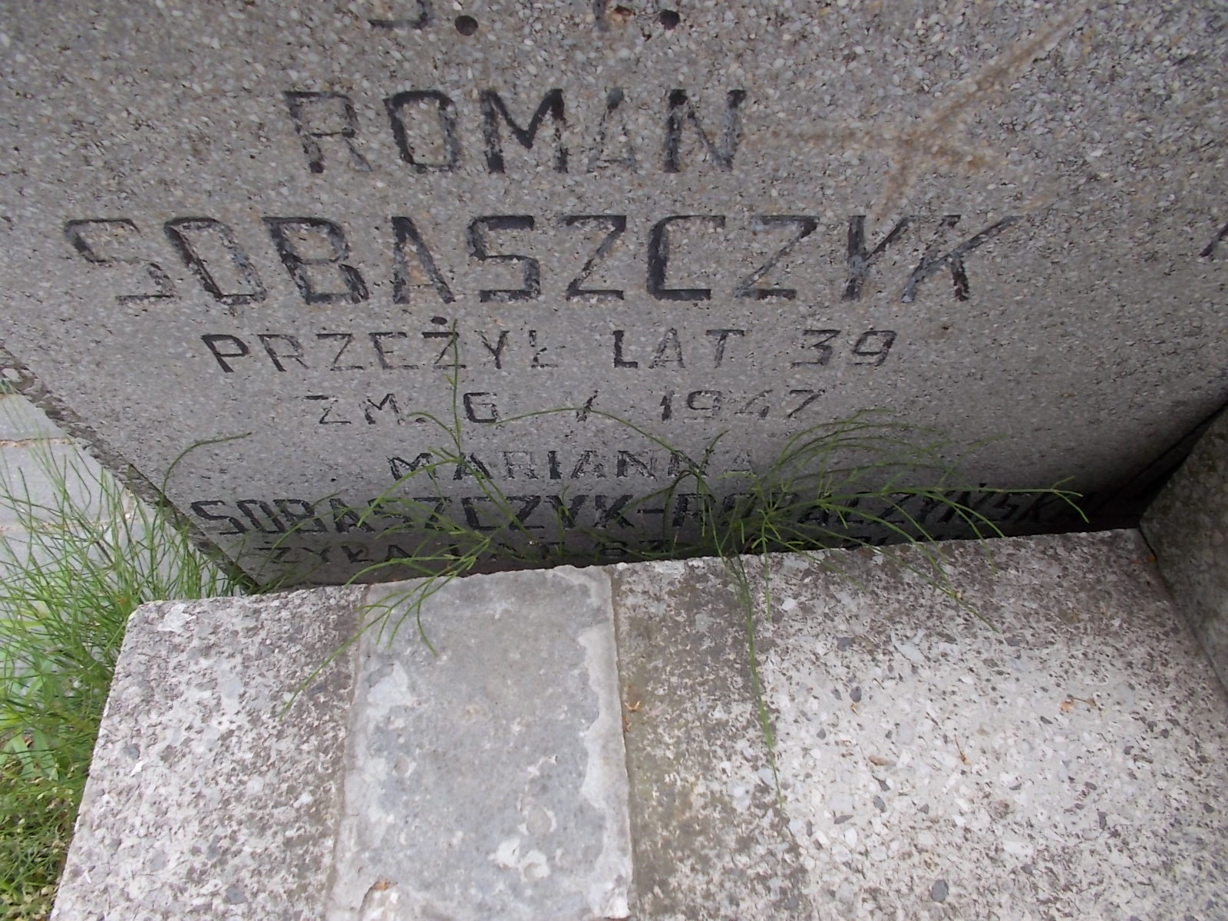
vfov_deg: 53.1
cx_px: 614
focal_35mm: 26
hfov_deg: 67.3
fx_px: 922
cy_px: 460
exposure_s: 1/200
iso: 80
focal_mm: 4.6
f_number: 3.2
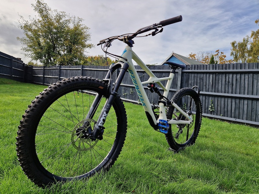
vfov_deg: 58.9
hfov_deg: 73.9
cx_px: 130
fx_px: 172
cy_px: 97
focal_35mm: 23
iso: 50
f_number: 1.8
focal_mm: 5.4
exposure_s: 1/1060
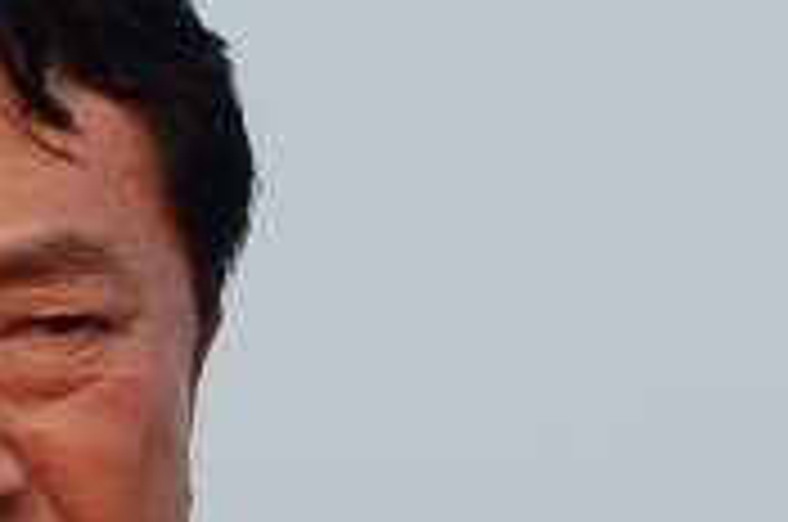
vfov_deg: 3.3
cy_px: 446
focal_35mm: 415
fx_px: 9067
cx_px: 72
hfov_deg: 5.0
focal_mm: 70
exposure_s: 1/800
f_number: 7.1
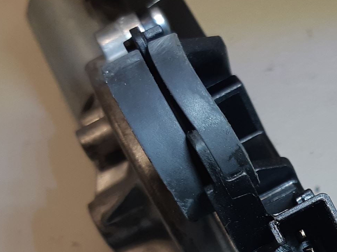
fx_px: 535
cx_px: 342
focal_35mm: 55
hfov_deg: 32.0
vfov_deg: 25.5
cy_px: 240
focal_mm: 3.93
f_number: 1.7
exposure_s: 1/50
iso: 50
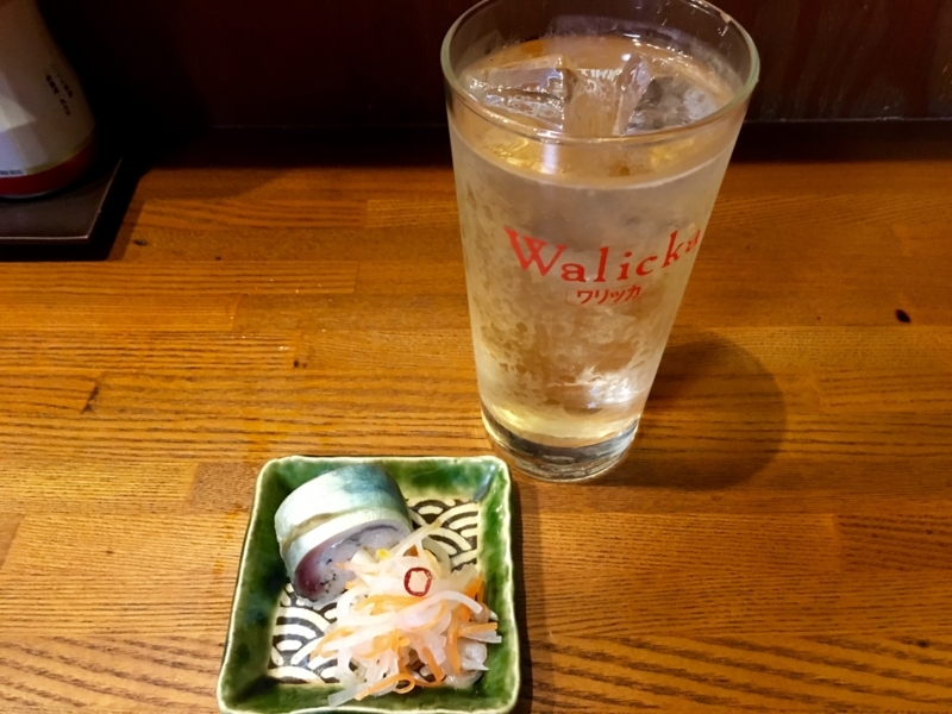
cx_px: 476
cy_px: 357
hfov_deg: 61.7
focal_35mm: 29
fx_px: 798
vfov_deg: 48.2
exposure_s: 1/15
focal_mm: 4.15
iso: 250
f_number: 2.2
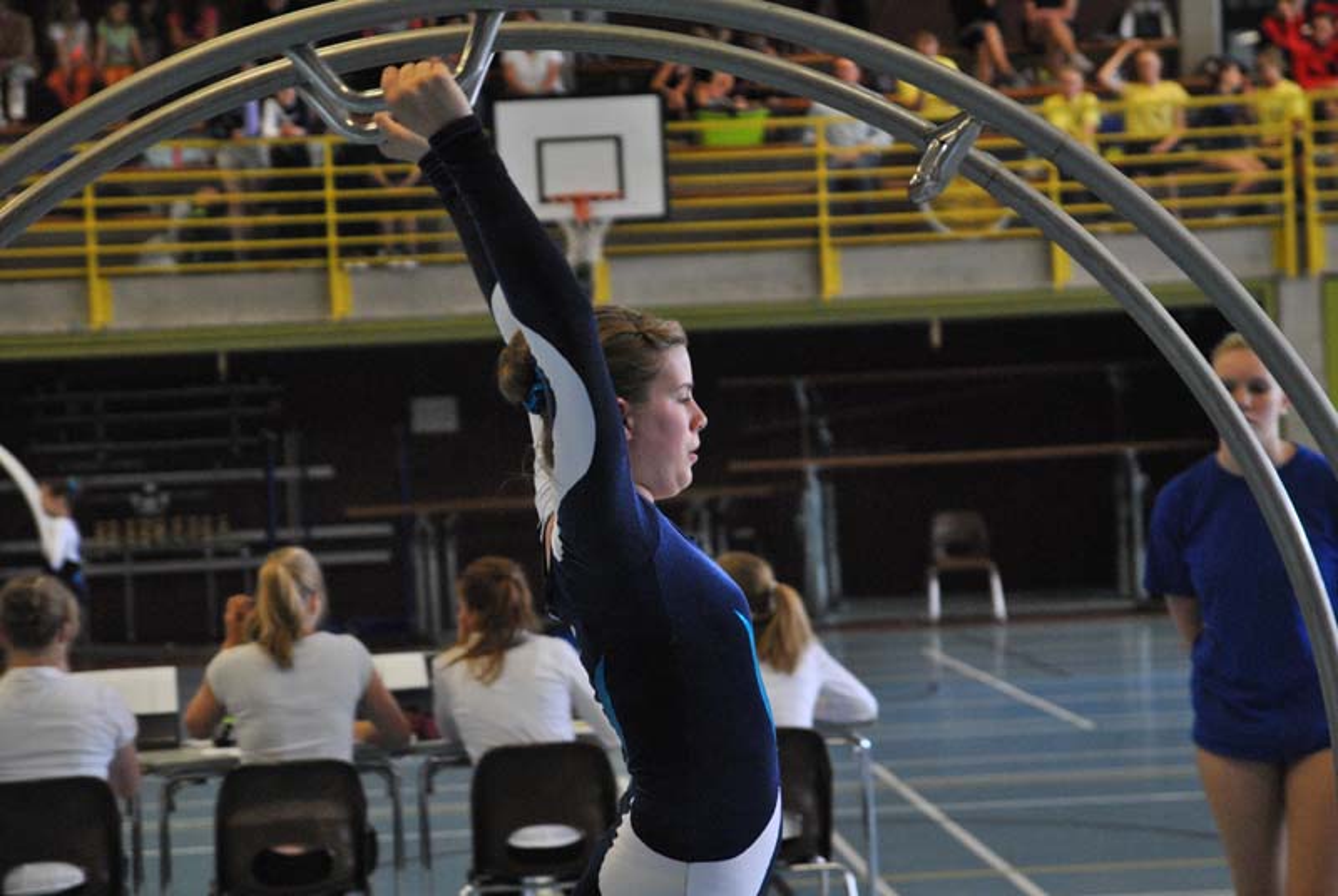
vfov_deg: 13.1
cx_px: 669
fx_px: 3908
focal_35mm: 105
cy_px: 448
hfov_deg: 19.4
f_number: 4
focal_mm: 70
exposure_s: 1/60
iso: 800
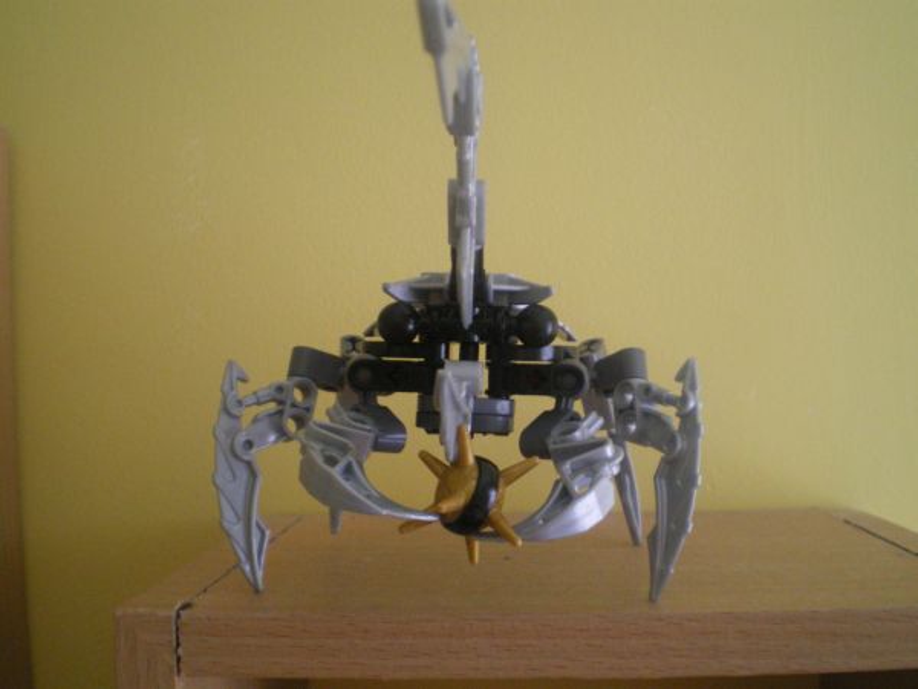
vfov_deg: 37.7
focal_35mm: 38
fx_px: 1008
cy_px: 344
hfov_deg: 49.0
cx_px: 459
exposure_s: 1/10
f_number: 3.1
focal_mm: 6.3
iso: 400
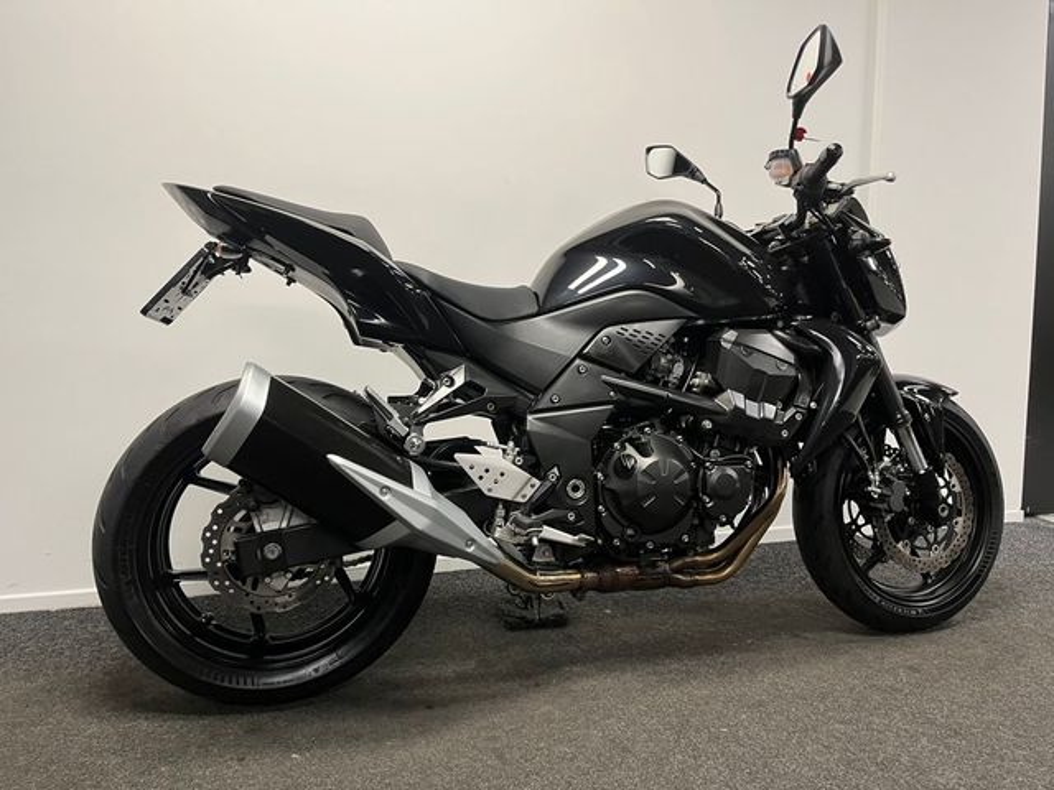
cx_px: 527
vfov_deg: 53.1
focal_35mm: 26
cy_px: 395
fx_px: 792
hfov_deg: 67.3
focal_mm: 5.1
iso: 100
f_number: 1.6
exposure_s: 1/50
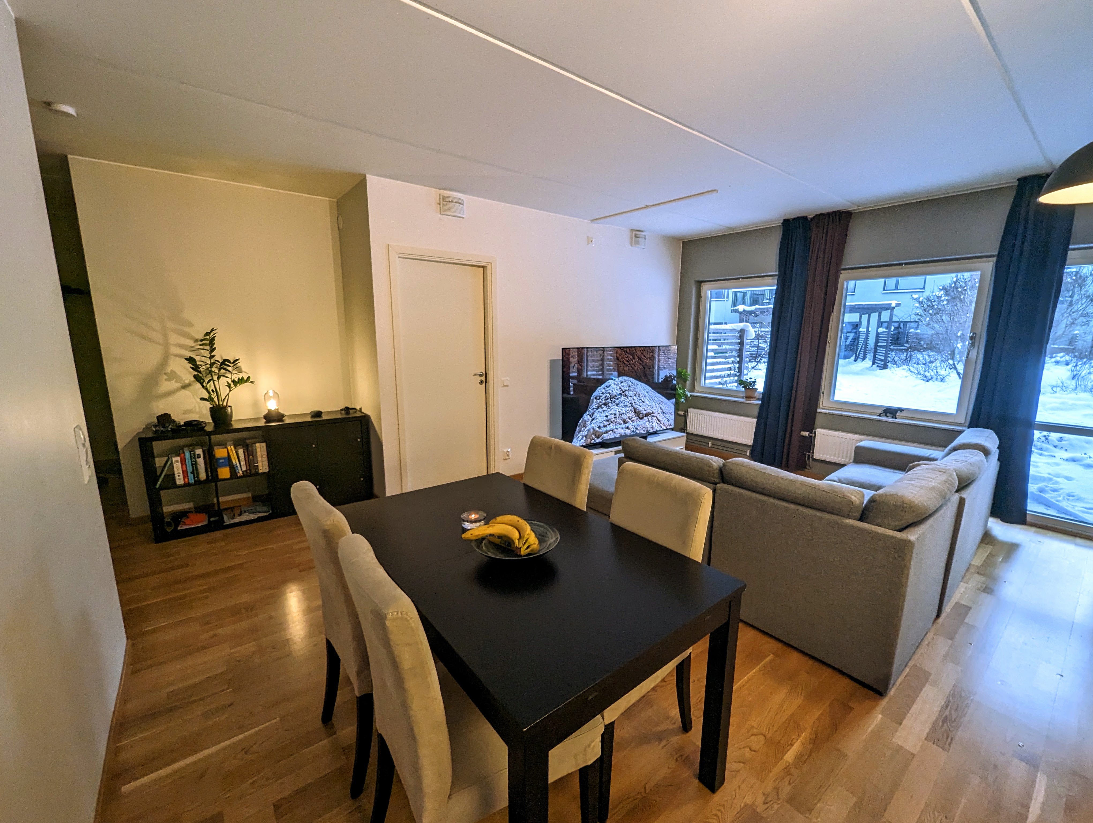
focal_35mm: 13
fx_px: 411
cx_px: 546
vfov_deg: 90.1
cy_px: 412
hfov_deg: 106.1
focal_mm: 1.95
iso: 66
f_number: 2.2
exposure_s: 1/50
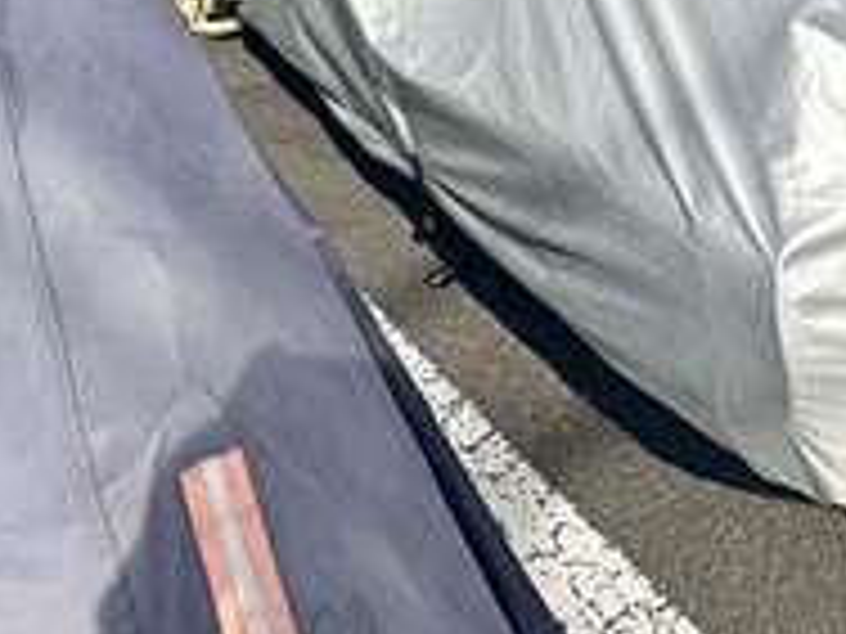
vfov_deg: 21.6
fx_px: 1271
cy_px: -402
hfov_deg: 35.9
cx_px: 198
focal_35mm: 52
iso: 50
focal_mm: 2.22
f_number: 2.2
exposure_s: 1/2212
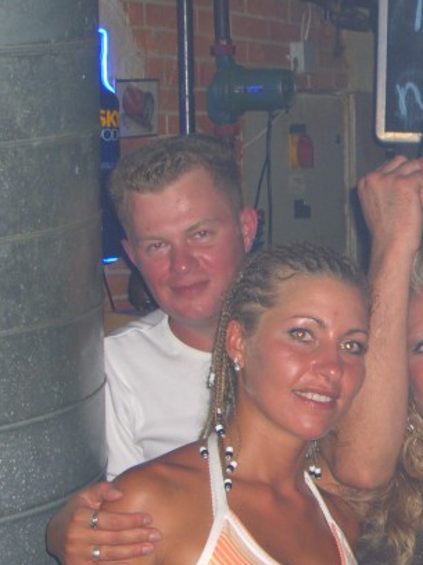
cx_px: 542
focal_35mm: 112
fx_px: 1826
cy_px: 265
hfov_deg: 12.8
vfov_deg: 17.6
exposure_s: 1/60
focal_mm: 11.8
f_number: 3.6
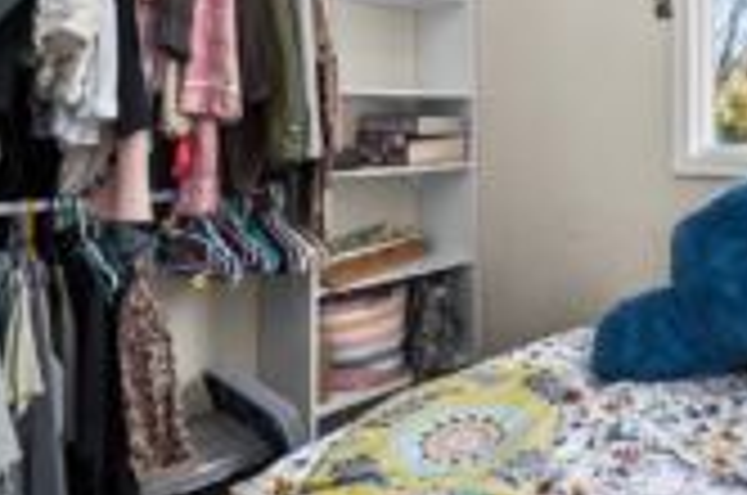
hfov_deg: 55.2
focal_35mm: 29
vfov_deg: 43.7
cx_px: 675
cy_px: 142
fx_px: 601
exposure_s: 1/2.5
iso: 1000
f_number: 7.1
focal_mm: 12
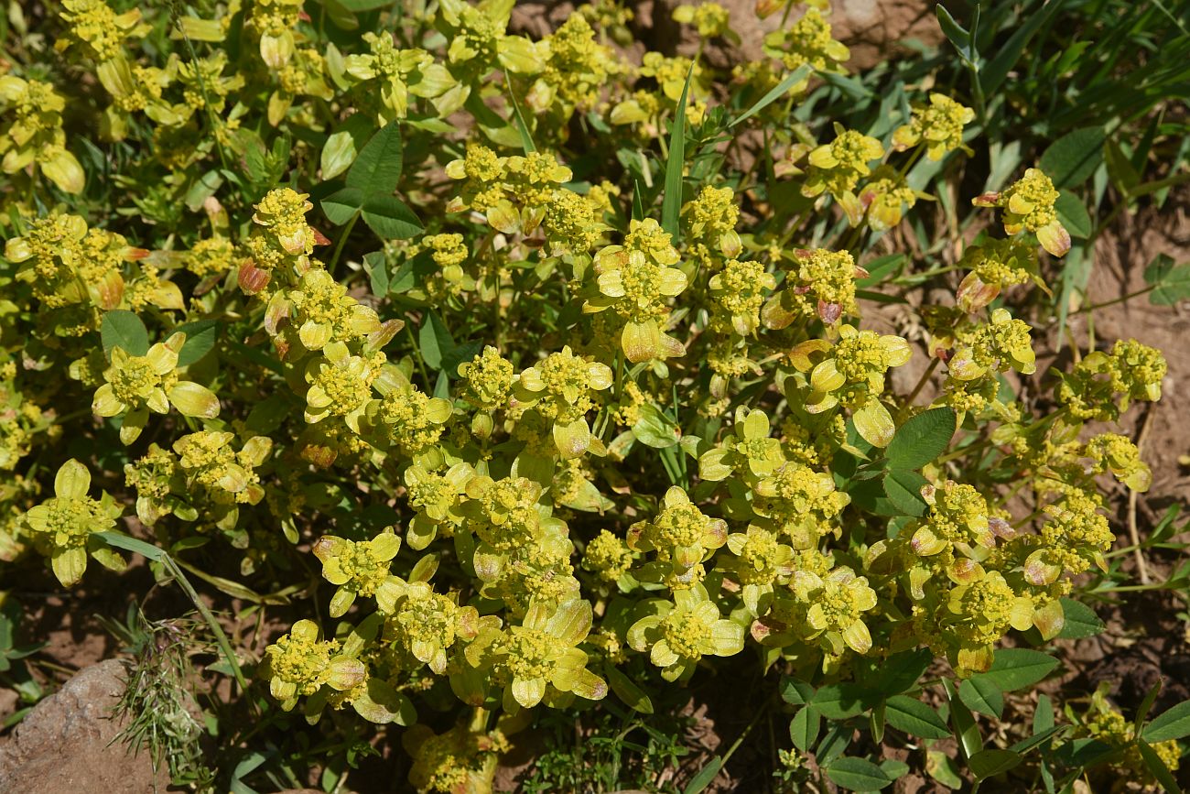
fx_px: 1653
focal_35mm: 50
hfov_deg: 39.6
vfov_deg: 27.0
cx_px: 595
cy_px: 397
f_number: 16
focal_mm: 50
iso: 125
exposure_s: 1/125
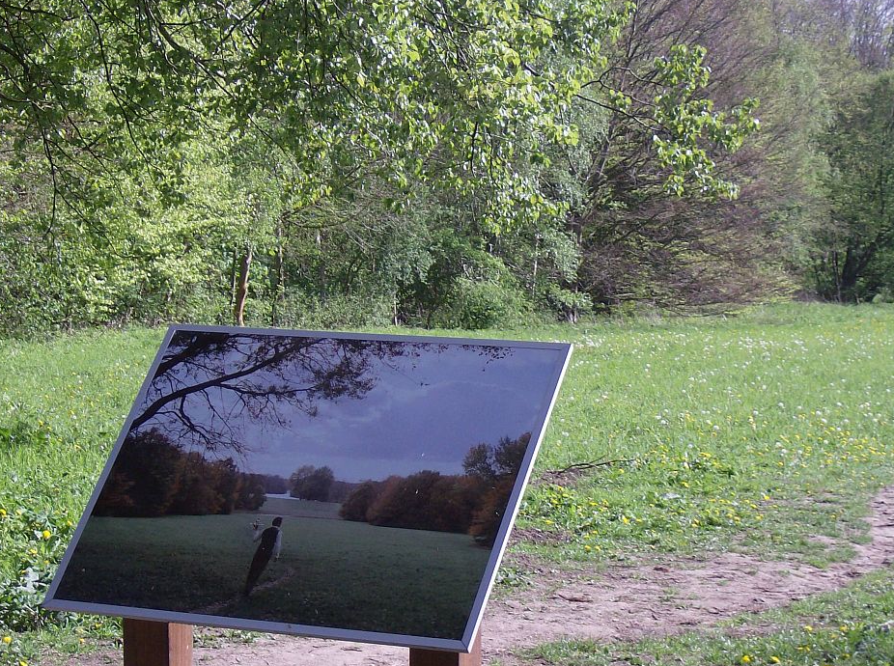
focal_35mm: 94
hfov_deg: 20.9
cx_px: 407
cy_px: 342
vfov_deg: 15.7
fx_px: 2422
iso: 100
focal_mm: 14.1
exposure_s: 1/424
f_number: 4.2
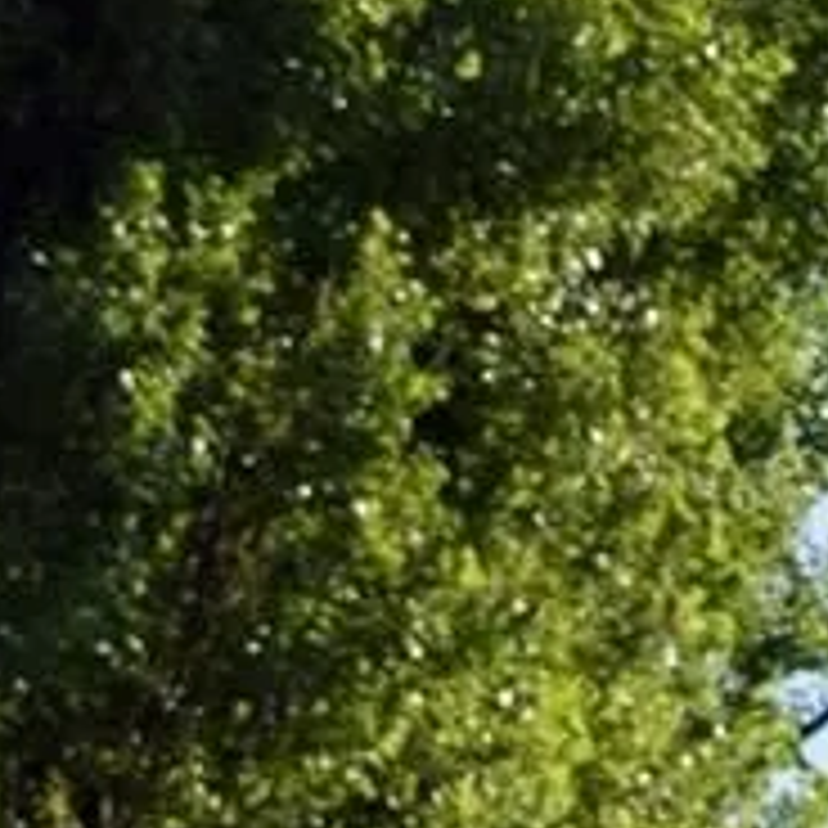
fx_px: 8092
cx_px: 1656
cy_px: 418
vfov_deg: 5.9
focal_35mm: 299
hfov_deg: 5.7
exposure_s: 1/320
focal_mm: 40
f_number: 9
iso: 200
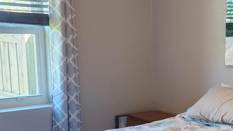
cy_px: 126
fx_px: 414
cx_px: 191
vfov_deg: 17.6
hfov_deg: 30.6
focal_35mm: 67
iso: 400
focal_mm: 6.4
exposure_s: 1/120
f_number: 1.8
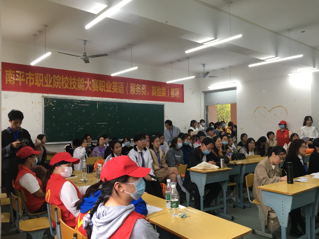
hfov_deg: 61.7
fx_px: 267
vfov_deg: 48.2
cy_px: 120
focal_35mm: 29
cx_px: 160
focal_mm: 4.15
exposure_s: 1/33
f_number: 2.2
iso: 40
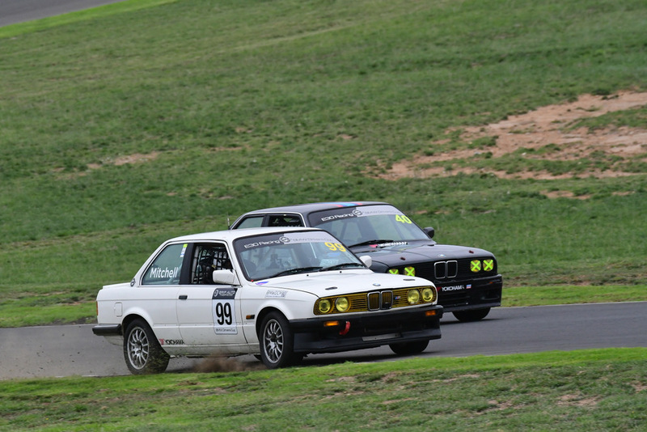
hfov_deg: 3.4
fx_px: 10787
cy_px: 216
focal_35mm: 600
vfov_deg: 2.3
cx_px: 324
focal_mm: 400
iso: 2000
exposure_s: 1/640
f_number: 10
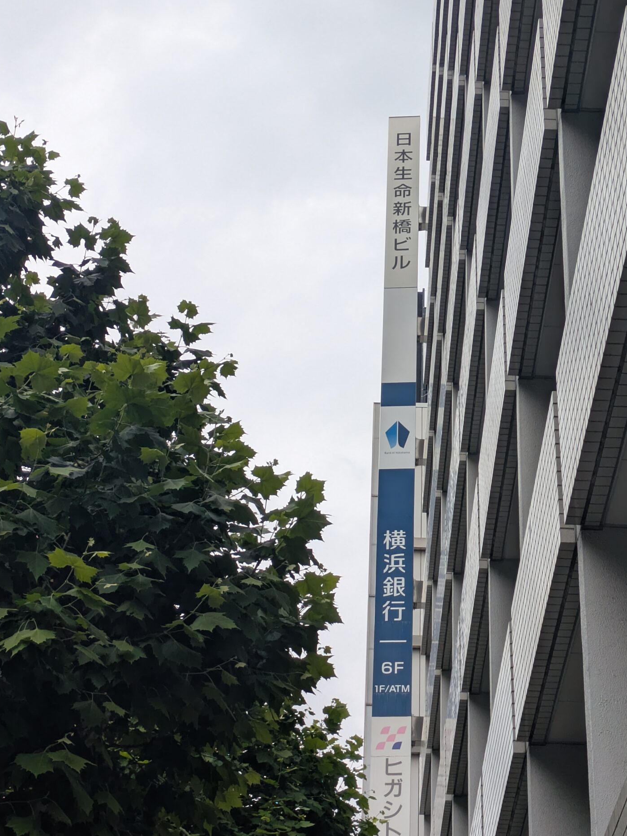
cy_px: 444
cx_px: 424
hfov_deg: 20.9
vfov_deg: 27.8
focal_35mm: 70
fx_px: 1690
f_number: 1.89
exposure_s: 1/1311
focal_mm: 5.43
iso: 53
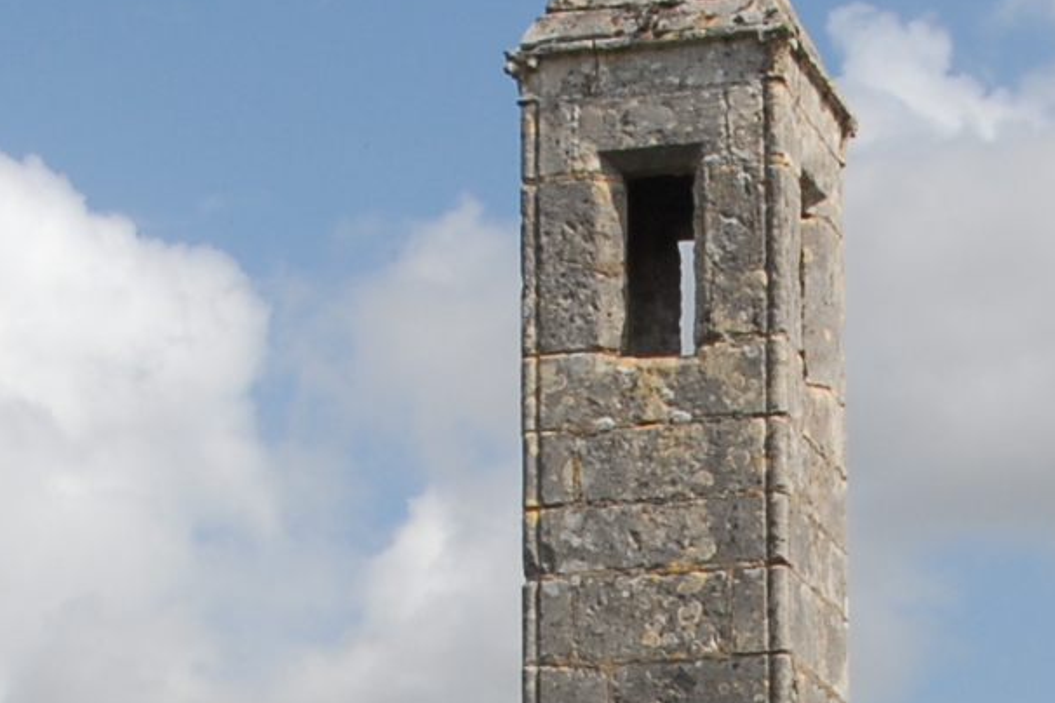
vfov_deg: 8.4
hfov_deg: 12.9
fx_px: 4630
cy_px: 1258
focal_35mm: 158
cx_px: 860
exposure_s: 1/500
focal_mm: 22
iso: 250
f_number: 11
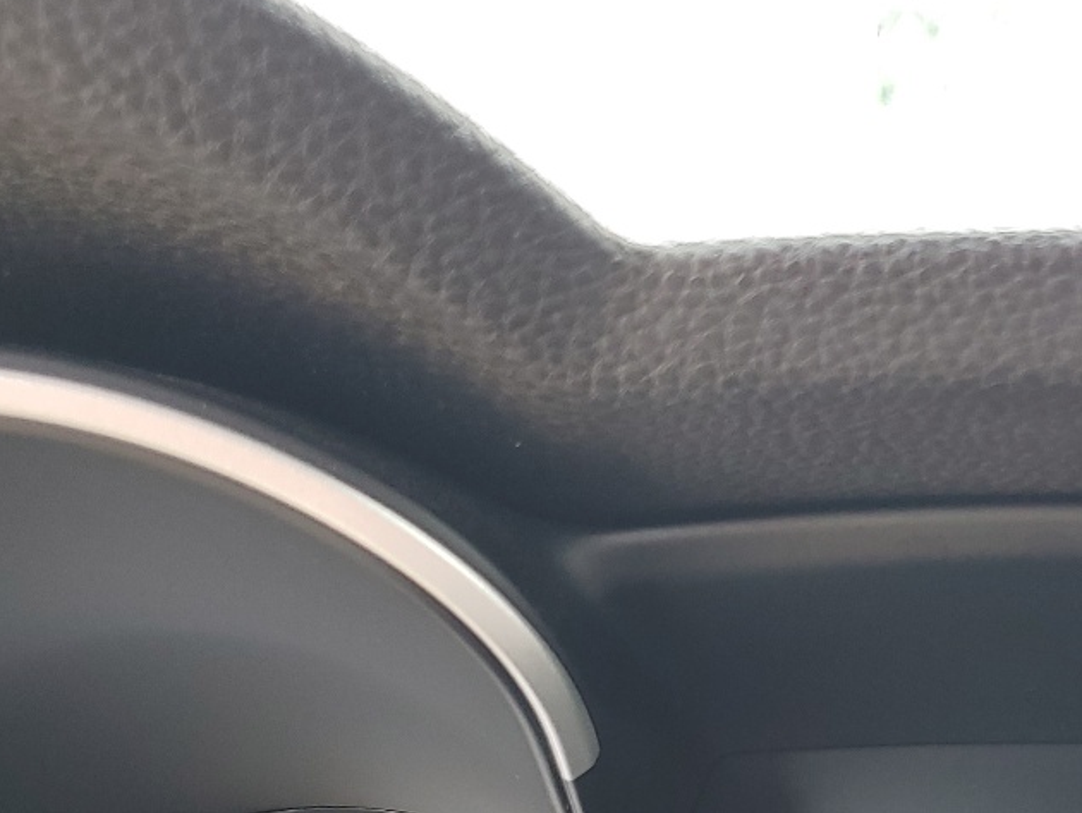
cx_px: 1001
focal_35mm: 66
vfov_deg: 21.2
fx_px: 2064
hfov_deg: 28.1
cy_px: 882
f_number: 1.5
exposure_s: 1/60.2
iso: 58
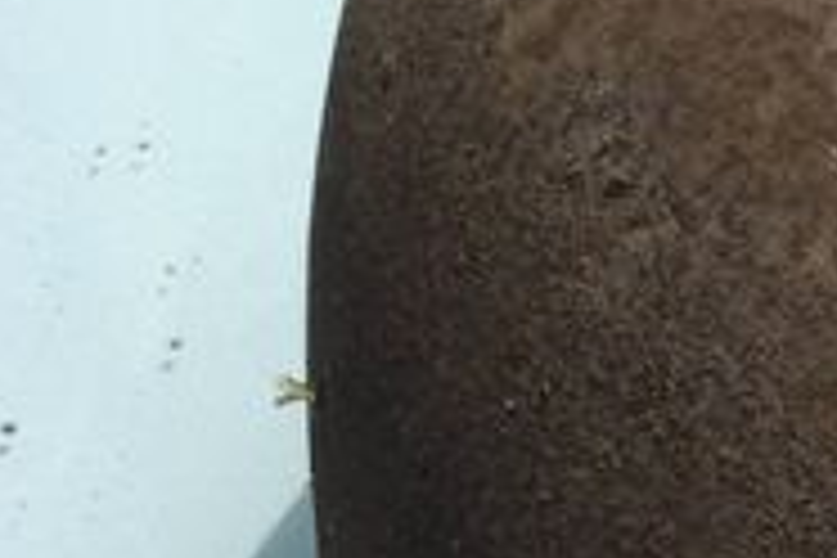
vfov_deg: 7.8
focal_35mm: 173
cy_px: 738
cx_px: 1426
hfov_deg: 11.2
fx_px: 4022
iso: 25
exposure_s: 1/1812
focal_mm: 3.3
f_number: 2.4
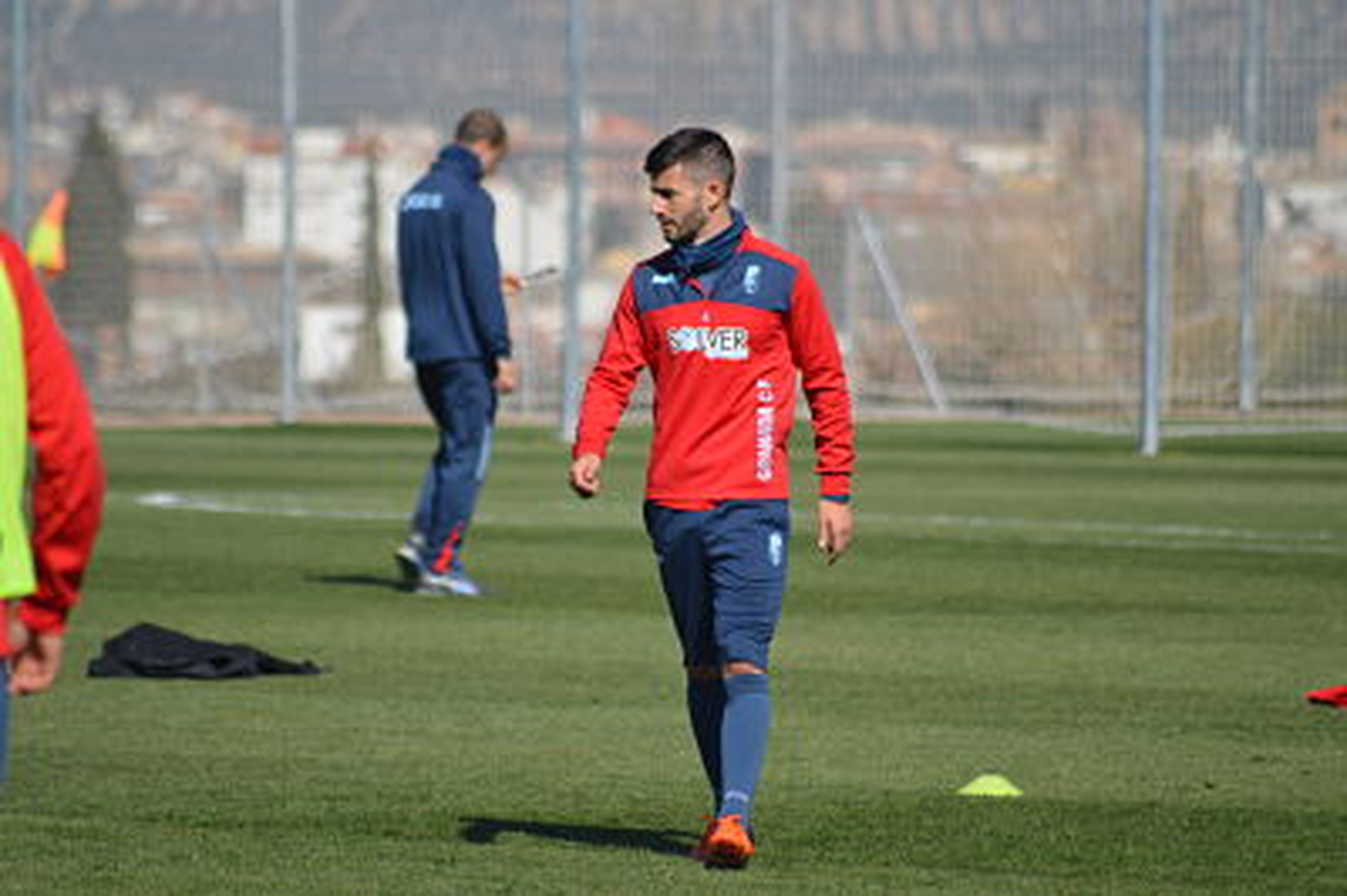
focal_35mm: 450
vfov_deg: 3.0
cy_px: 448
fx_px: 16823
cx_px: 674
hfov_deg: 4.6
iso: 320
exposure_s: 1/2000
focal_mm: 300
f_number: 5.6
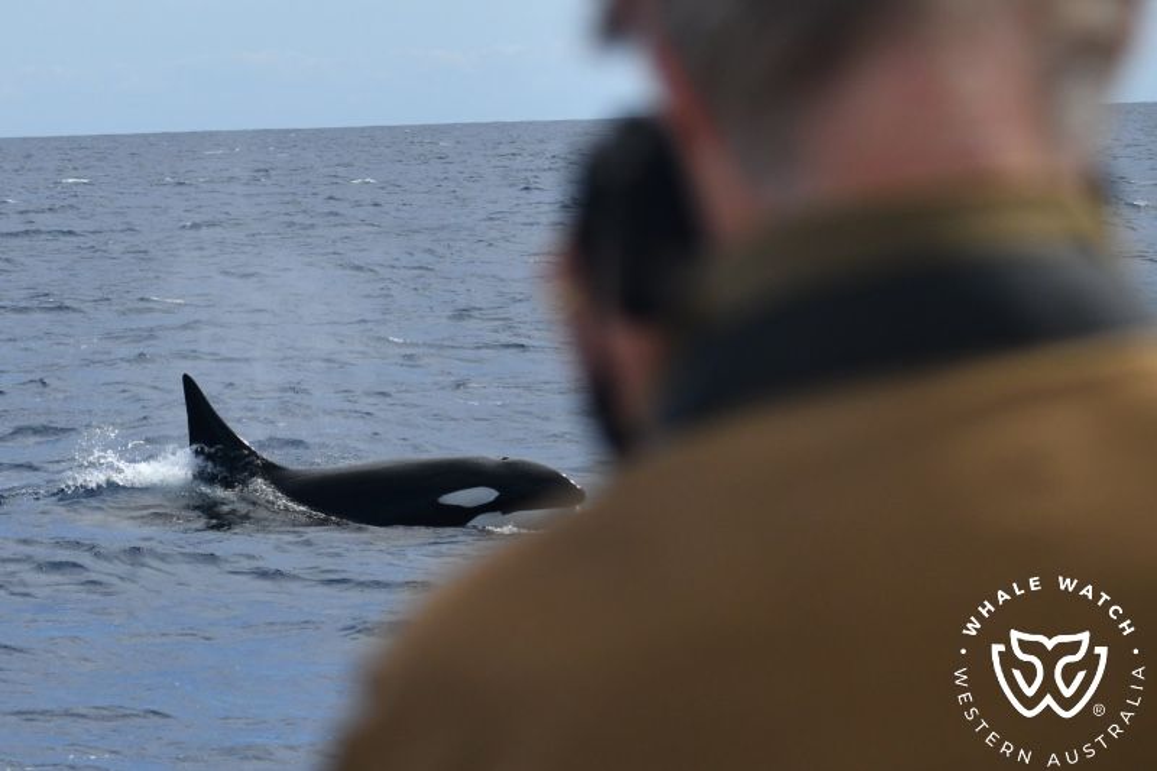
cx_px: 578
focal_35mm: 100
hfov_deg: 20.4
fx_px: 3213
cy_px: 386
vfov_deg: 13.7
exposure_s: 1/8000
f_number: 5.6
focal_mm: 100
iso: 900
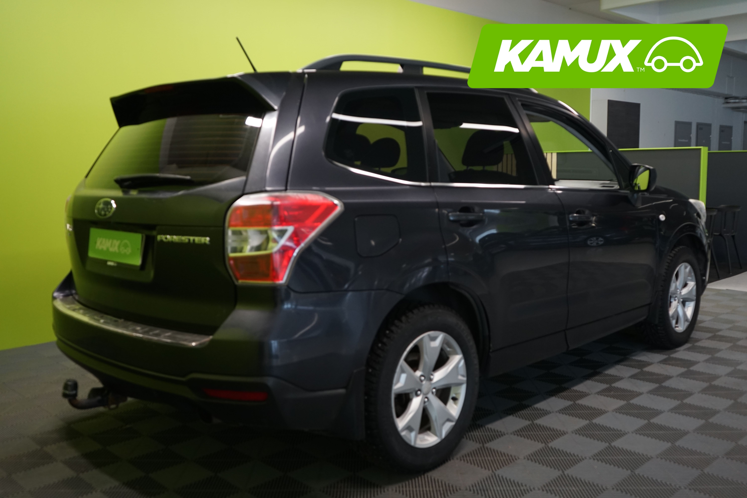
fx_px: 685
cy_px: 249
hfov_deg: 57.2
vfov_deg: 40.0
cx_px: 374
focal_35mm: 33
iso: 1000
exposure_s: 1/30
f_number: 4.5
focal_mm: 33
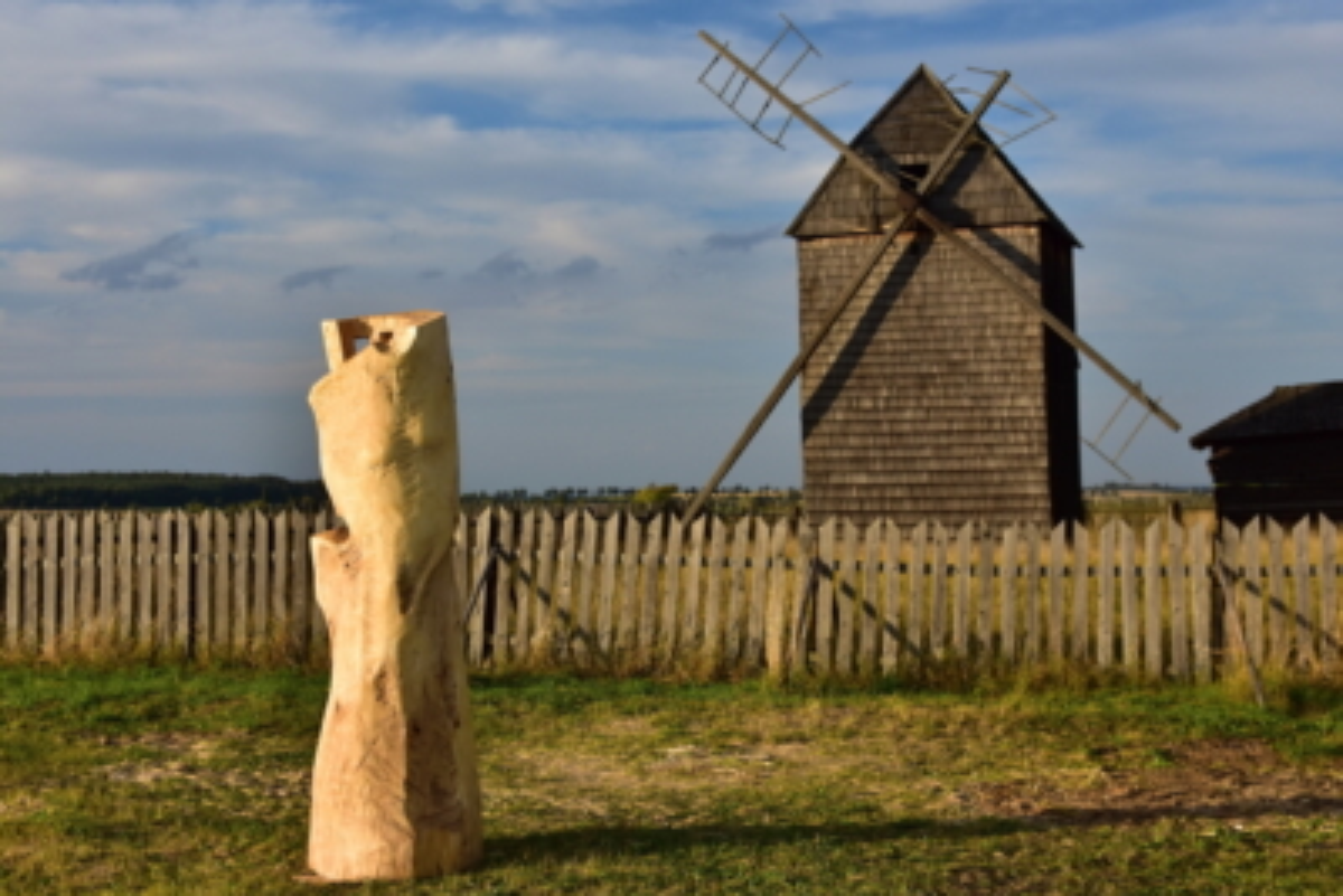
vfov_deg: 26.5
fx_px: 1903
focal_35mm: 51
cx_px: 672
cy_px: 448
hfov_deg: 38.9
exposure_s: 1/2500
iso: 200
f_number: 4.5
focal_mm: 34
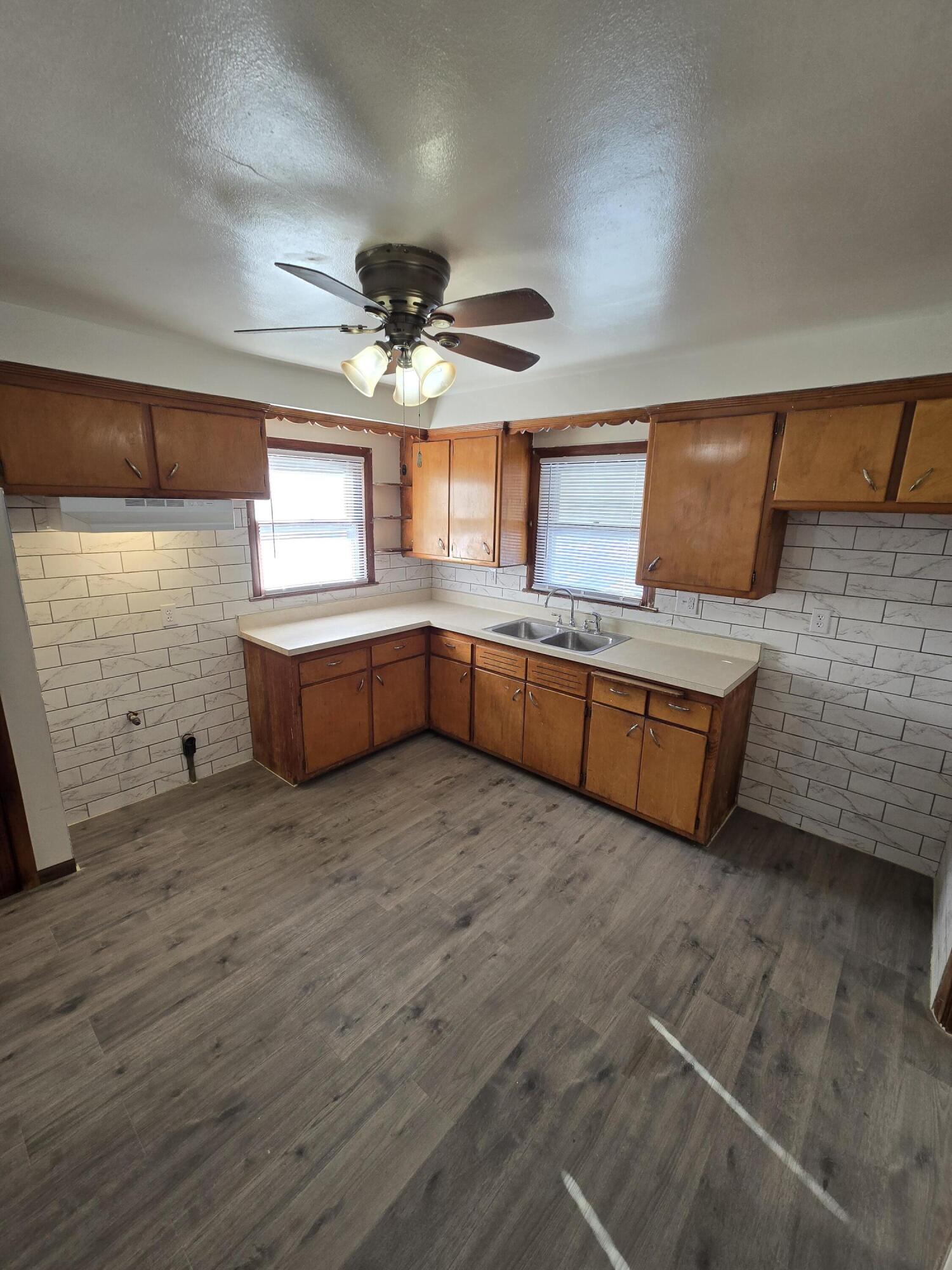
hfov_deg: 89.9
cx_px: 476
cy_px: 635
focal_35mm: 13
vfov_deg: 106.2
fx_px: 477
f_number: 2.2
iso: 50
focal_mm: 2.2
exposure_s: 1/60
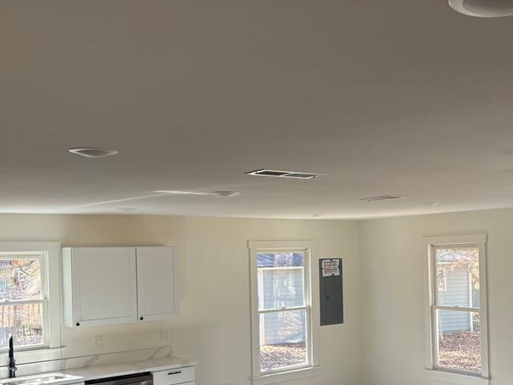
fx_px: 652
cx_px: 382
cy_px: 249
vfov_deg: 32.7
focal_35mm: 44
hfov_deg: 41.7
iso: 50
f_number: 1.6
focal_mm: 5.96
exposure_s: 1/121
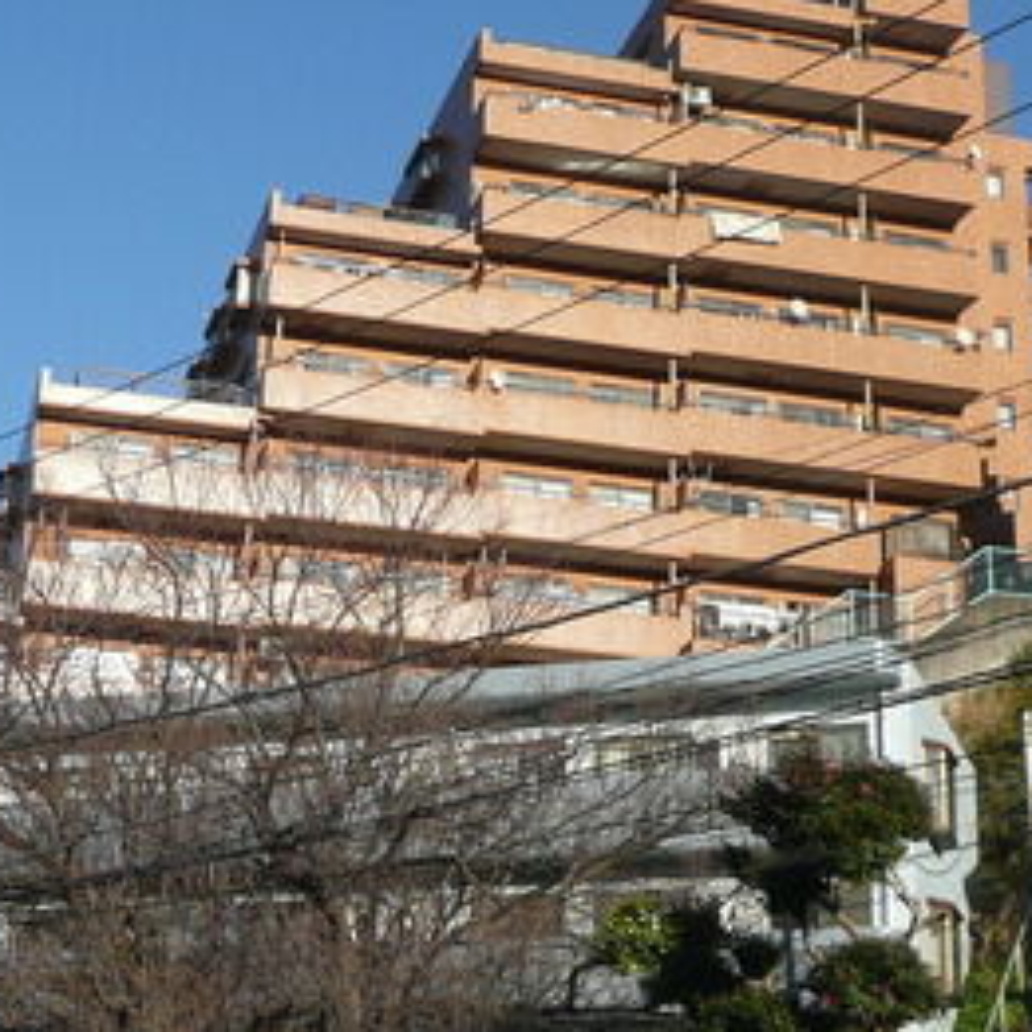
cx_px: 368
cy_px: 597
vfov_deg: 25.0
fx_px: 2327
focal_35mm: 69
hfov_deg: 24.9
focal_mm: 4.6
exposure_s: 1/800
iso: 100
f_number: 3.3
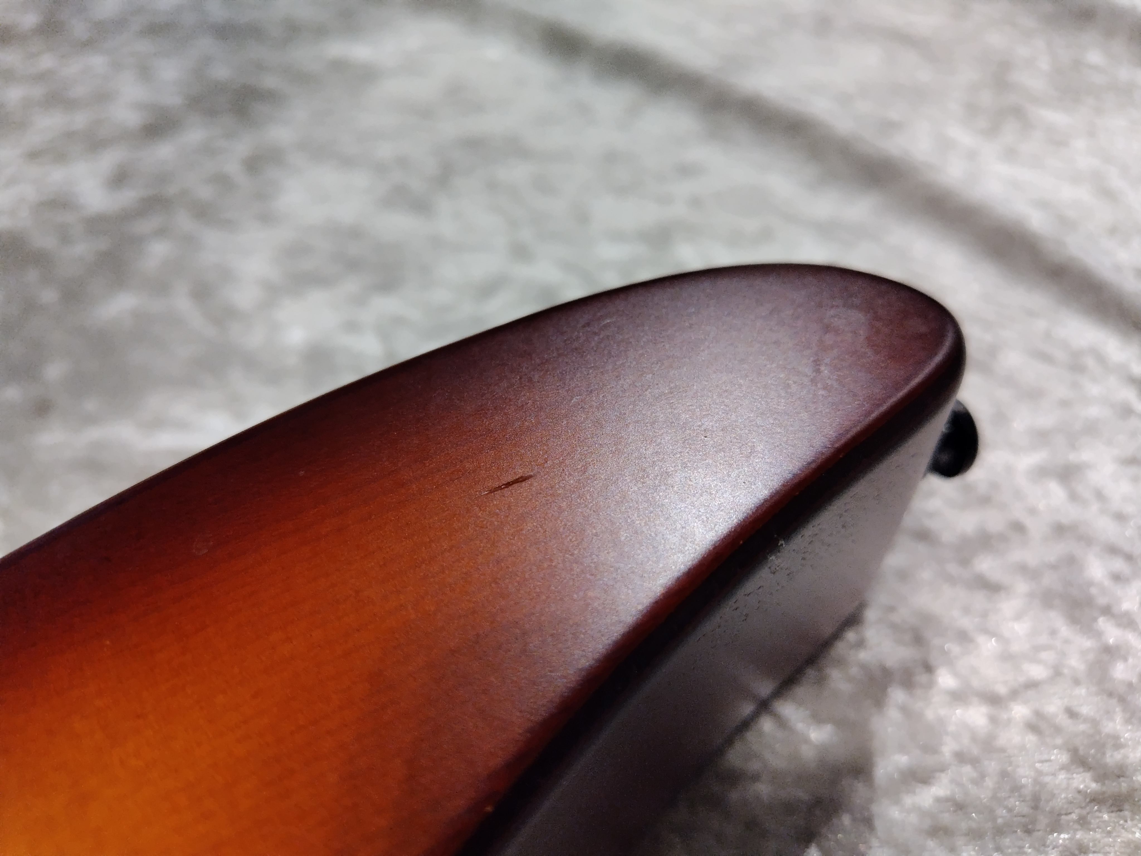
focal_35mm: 23
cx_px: 570
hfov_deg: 73.9
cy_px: 428
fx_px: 758
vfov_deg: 58.9
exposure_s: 1/60
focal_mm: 5.5
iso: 506
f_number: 1.9
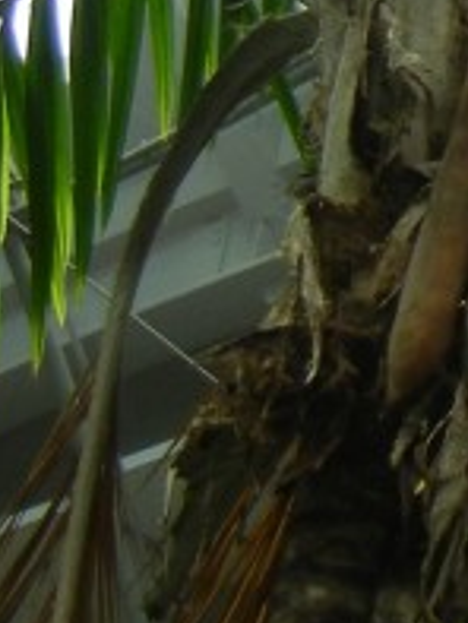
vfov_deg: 10.9
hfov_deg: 7.5
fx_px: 3187
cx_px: 1331
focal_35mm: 177
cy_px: -168
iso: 160
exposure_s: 1/224
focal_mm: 6.2
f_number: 3.6
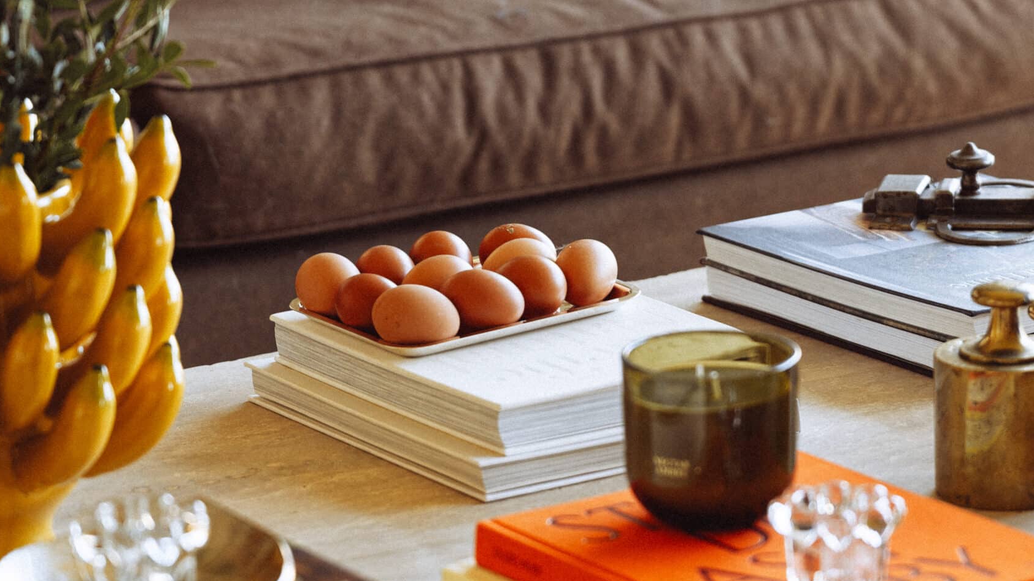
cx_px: 456
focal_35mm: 179
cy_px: 235
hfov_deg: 12.0
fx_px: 4908
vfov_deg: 6.8
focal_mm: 100
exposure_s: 1/125
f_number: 3.2
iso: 640
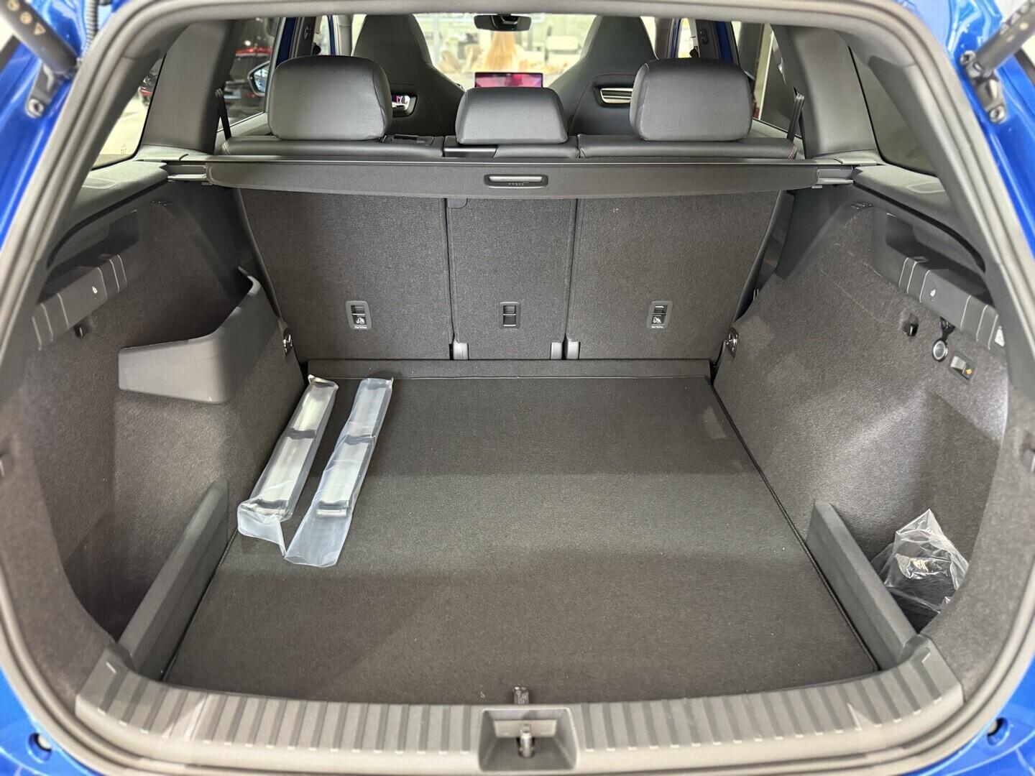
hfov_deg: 71.6
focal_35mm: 24
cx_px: 518
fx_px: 718
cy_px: 388
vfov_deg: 56.8
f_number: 1.78
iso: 1000
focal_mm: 6.76
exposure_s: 1/40
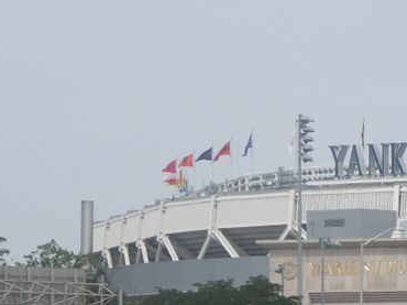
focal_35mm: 529
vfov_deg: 2.8
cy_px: 272
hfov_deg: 3.7
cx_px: 407
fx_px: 6216
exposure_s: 1/800
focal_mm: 34.4
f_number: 5
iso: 100
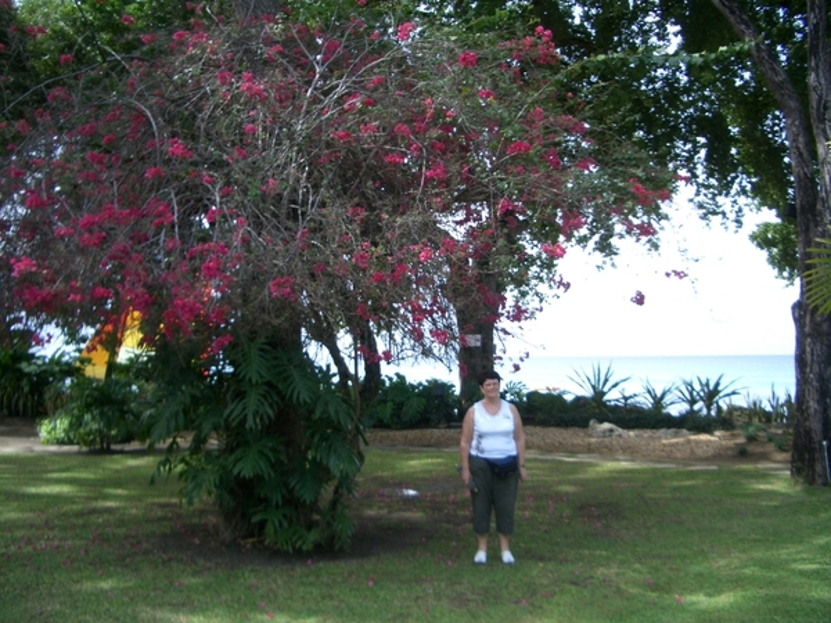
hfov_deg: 52.6
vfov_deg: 40.7
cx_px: 416
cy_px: 312
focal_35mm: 35
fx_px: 840
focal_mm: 5.8
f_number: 2.6
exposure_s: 1/400
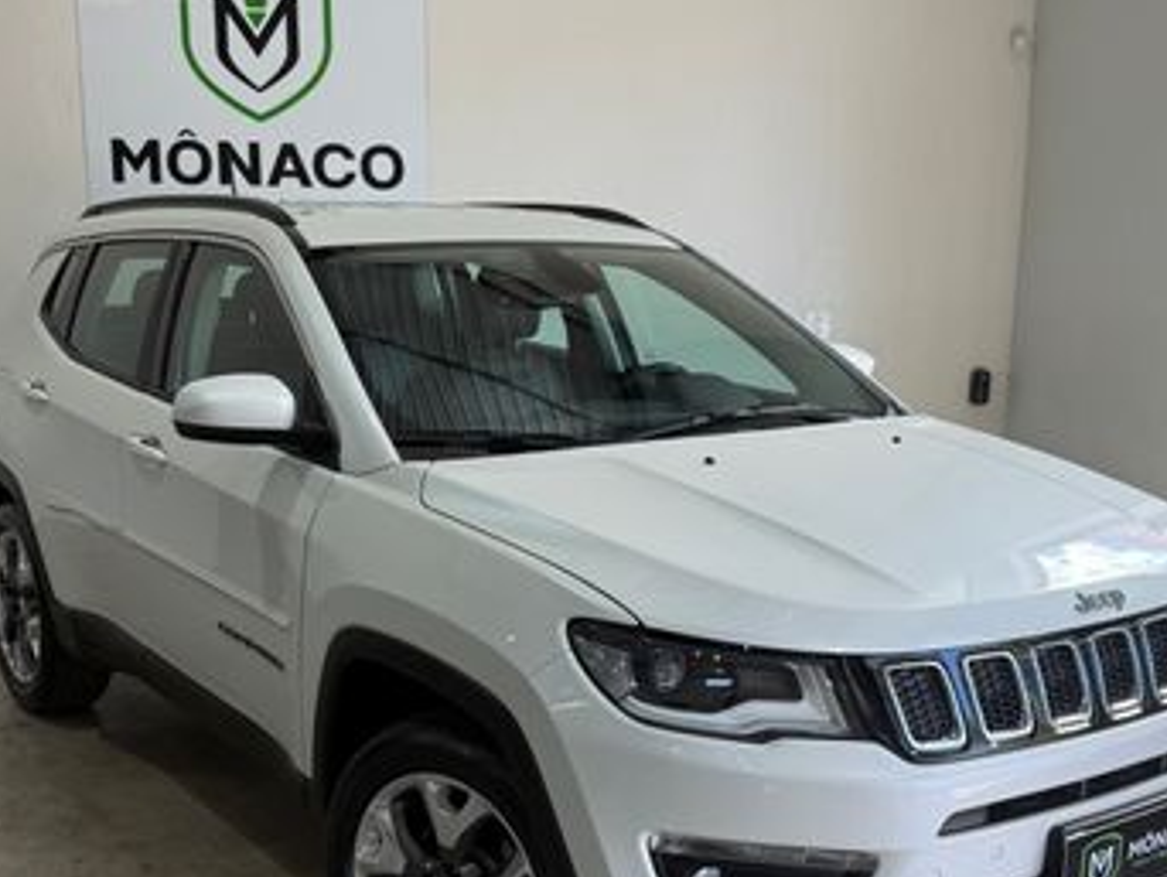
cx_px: 611
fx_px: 1113
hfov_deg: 55.3
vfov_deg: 42.3
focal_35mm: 33
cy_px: 594
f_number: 1.78
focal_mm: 6.76
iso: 64
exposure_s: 1/138
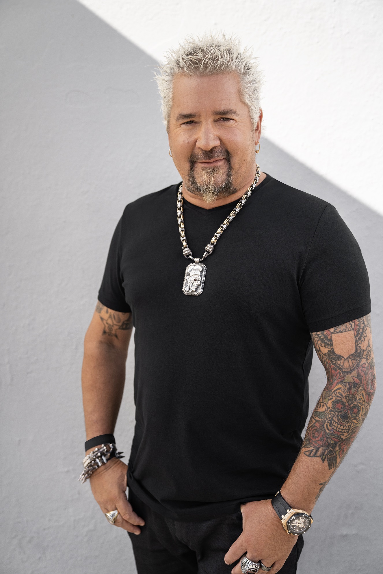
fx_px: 702
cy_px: 287
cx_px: 192
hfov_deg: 30.5
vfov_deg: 44.5
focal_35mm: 44
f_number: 3.2
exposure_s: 1/1600
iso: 320
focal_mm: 44
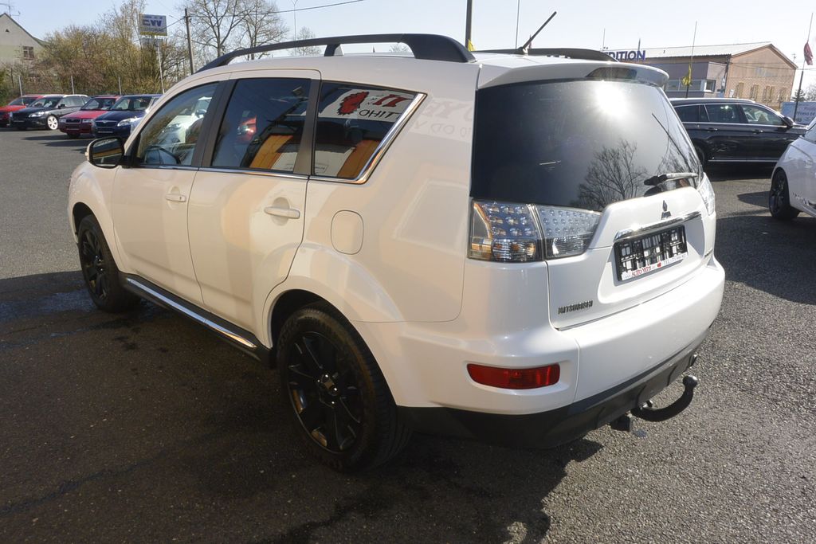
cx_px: 408
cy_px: 272
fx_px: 612
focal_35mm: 27
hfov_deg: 67.4
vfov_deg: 47.9
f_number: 9
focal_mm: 10
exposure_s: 1/250
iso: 160
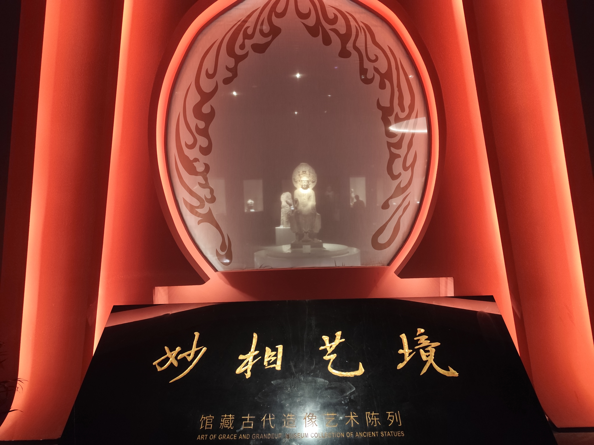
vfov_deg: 58.9
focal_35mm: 23
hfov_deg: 73.9
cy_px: 222
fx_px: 395
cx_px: 297
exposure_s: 1/20
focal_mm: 6.14
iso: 1250
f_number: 1.65
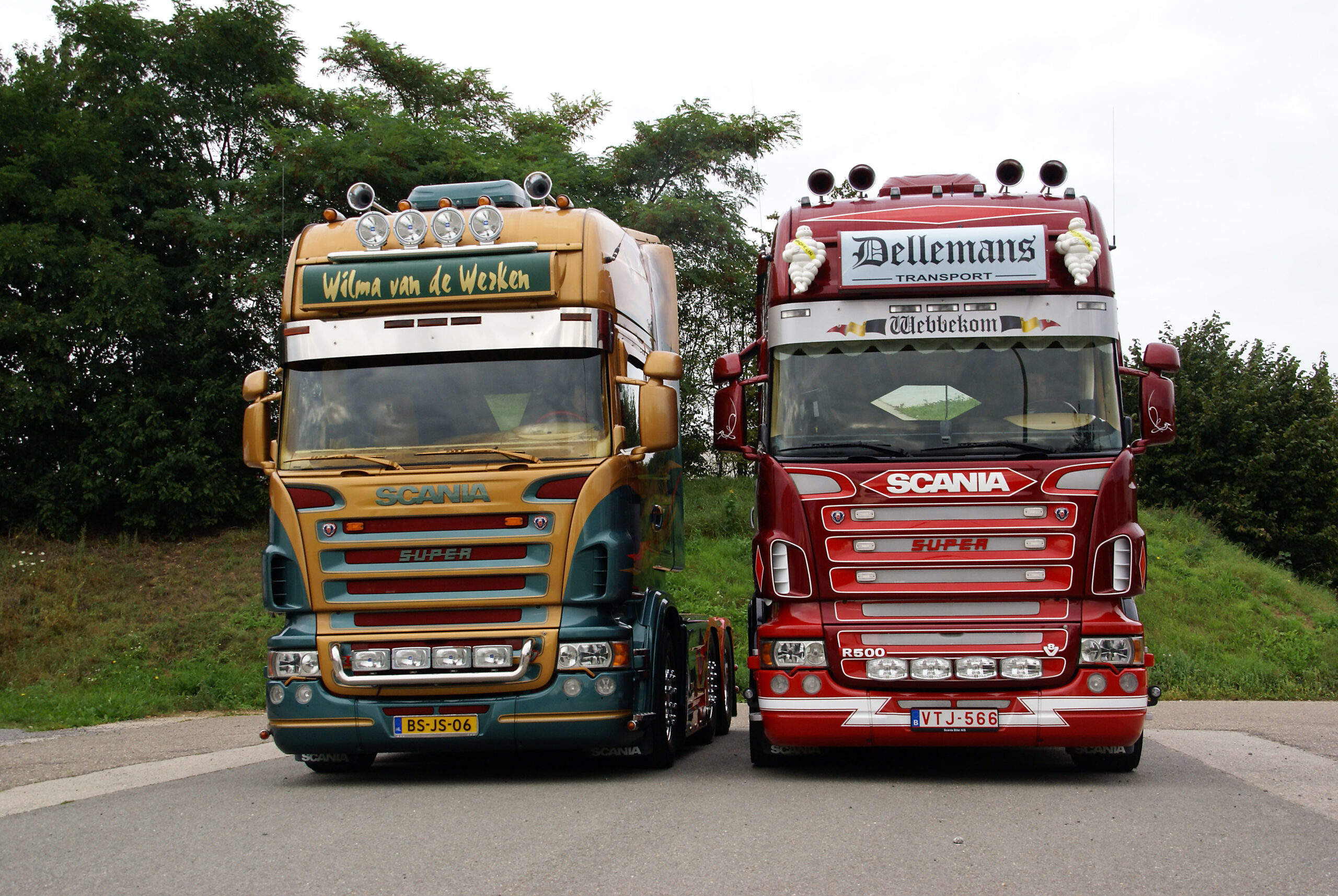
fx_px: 1563
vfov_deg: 32.0
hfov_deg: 46.3
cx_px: 669
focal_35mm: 42
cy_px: 448
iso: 200
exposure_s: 1/200
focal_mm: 28
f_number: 8
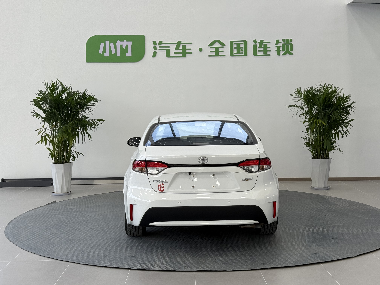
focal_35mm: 48
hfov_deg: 39.7
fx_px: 527
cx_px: 190
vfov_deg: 30.3
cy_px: 142
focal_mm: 6.76
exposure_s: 1/122
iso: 50
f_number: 1.78
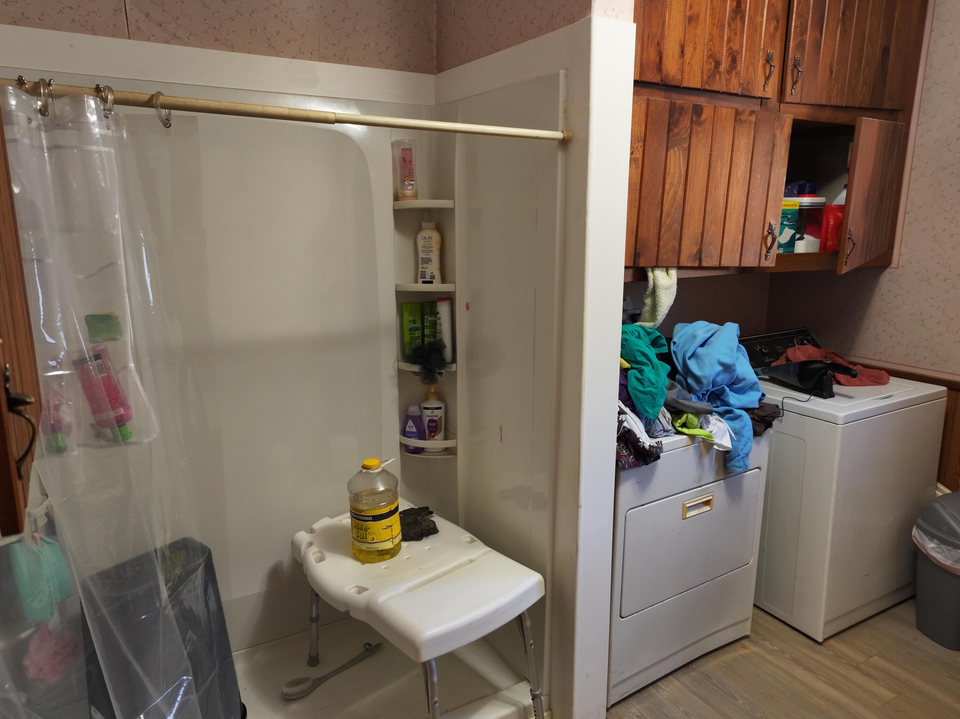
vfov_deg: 56.8
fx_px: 665
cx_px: 480
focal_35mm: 24
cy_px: 360
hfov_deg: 71.6
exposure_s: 1/15
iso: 210
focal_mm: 12.29
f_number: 2.8
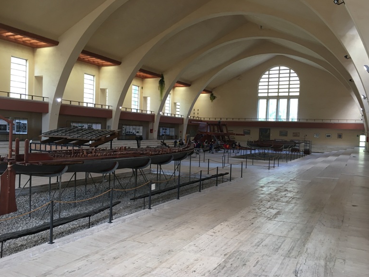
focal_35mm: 30
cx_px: 189
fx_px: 320
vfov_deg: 46.8
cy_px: 141
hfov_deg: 60.0
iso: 32
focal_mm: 4.15
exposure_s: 1/33
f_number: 2.2
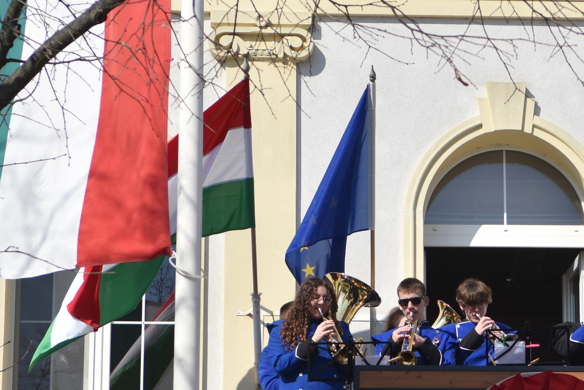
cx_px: 545
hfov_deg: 10.9
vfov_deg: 7.3
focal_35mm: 188
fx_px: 3052
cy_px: 334
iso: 100
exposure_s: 1/1600
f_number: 4.5
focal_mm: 55
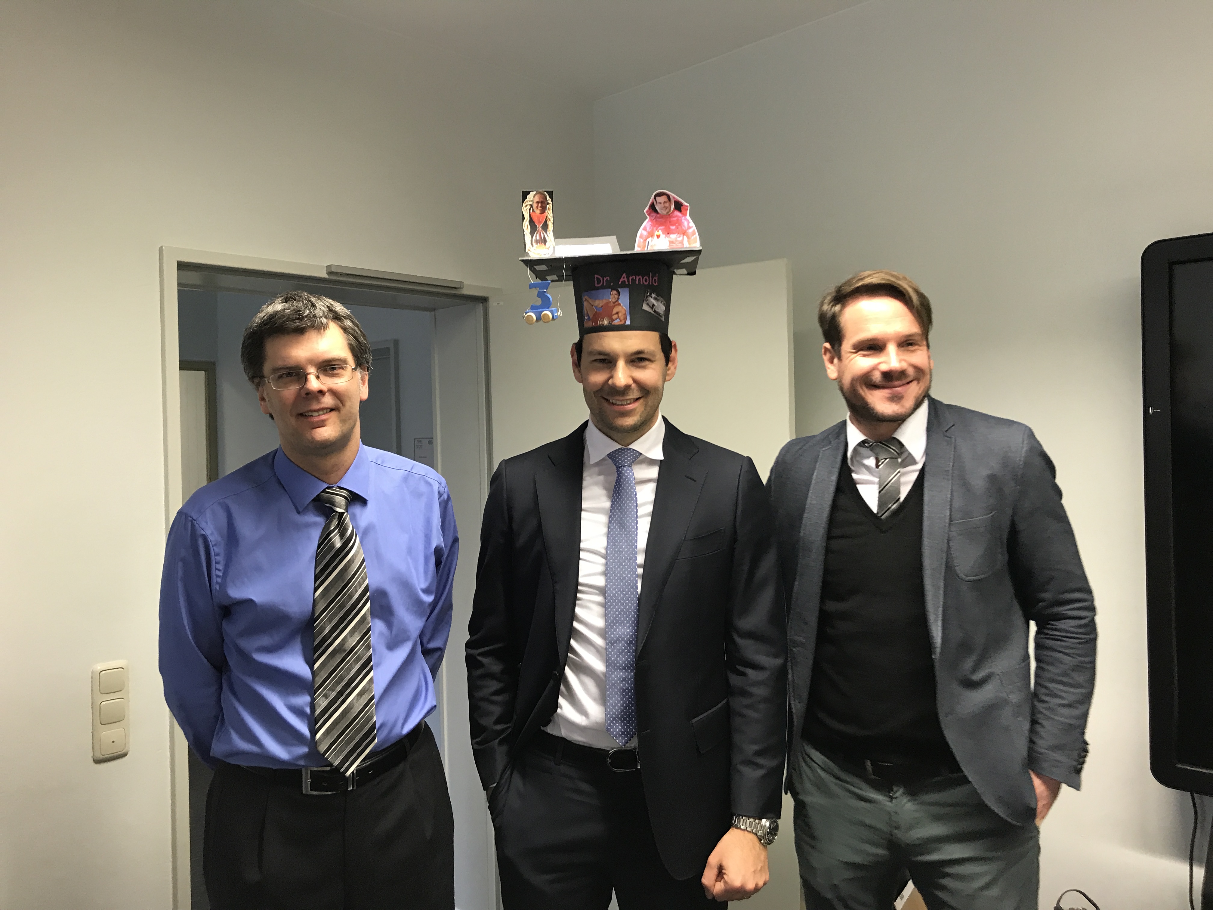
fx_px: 981
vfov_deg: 49.7
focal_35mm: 28
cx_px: 606
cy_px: 455
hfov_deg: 63.4
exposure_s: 1/33
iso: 40
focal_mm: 3.99
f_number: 1.8
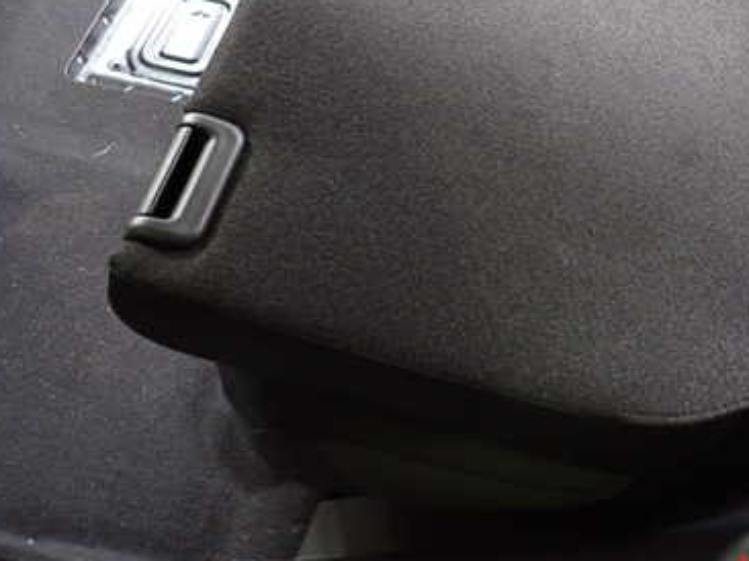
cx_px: 587
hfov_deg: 43.9
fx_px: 887
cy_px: 141
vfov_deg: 34.4
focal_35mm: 41
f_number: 2
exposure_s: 1/30
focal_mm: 4.5
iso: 500
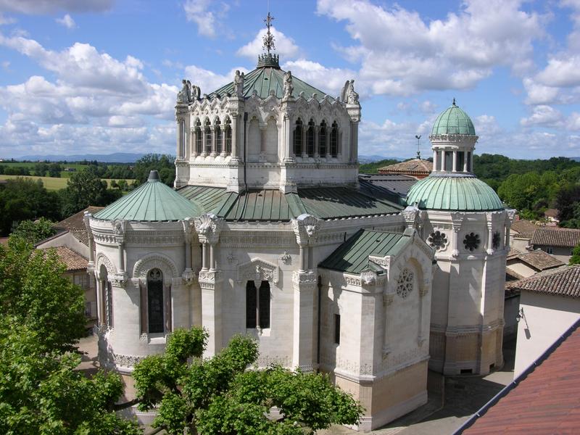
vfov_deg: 40.7
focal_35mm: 35
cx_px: 290
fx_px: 586
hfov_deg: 52.6
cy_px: 218
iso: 50
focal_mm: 8.9
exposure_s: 1/232
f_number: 7.1
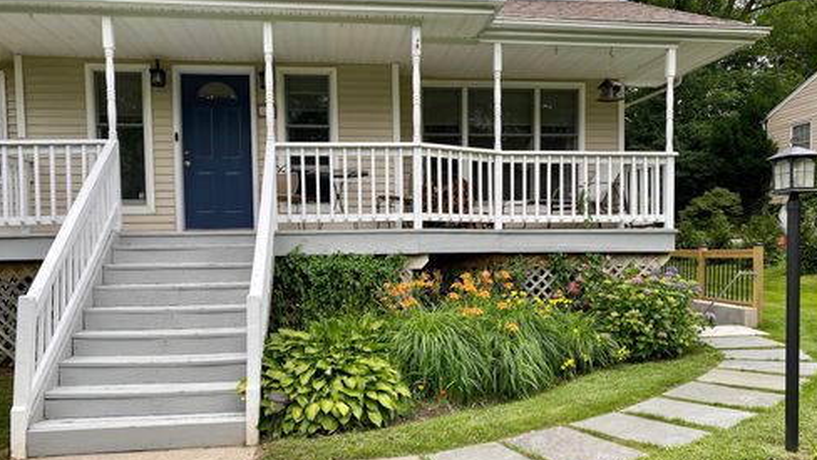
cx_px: 414
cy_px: 289
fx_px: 629
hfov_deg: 66.0
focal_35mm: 29
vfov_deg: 39.9
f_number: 1.8
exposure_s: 1/192
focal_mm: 4.25
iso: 32
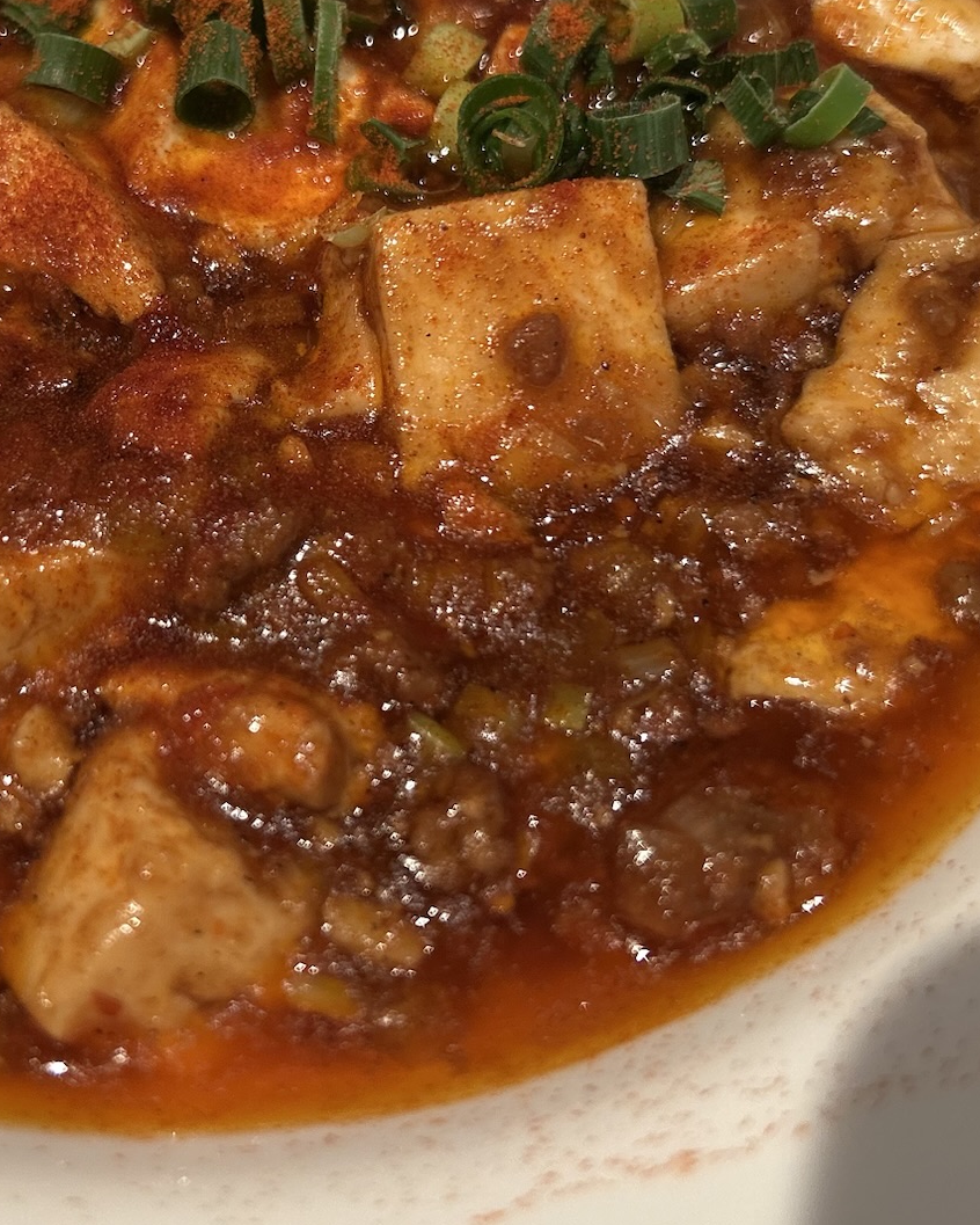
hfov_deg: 30.8
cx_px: 217
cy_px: 402
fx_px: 1740
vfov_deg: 38.3
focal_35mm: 48
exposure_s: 1/50
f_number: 1.5
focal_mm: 5.7
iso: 100
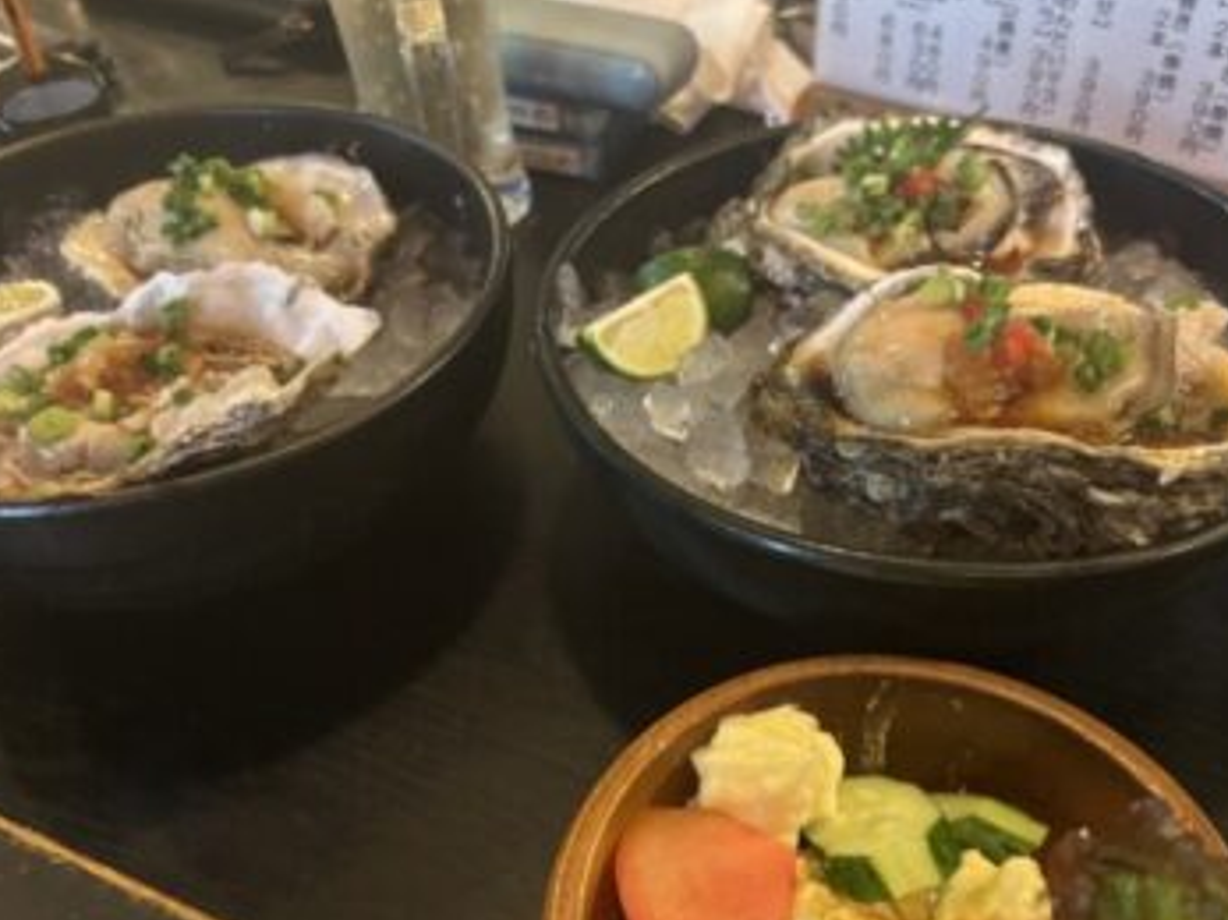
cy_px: 548
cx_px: 655
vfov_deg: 39.5
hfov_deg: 51.3
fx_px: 1277
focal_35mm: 36
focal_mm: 5.96
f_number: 1.6
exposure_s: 1/30
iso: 640
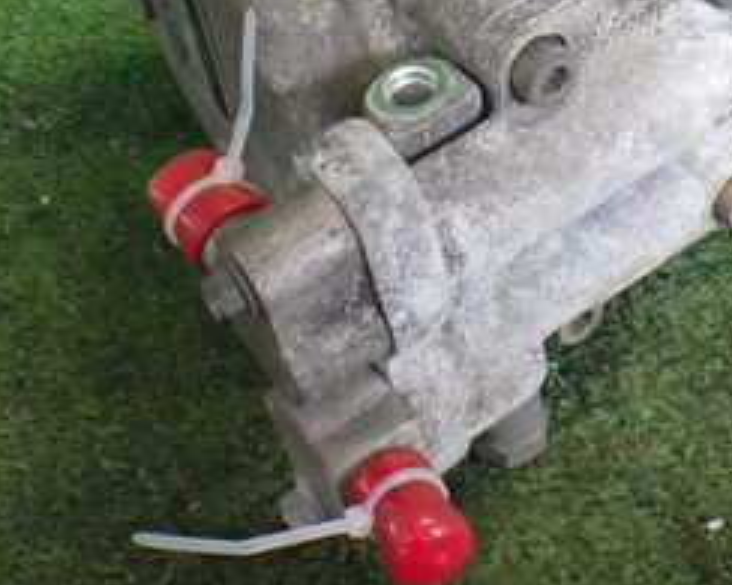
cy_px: 39
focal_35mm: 72
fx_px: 1559
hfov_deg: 26.1
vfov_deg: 20.7
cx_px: 549
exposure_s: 1/125
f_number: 2.3
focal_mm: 5.4
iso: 640
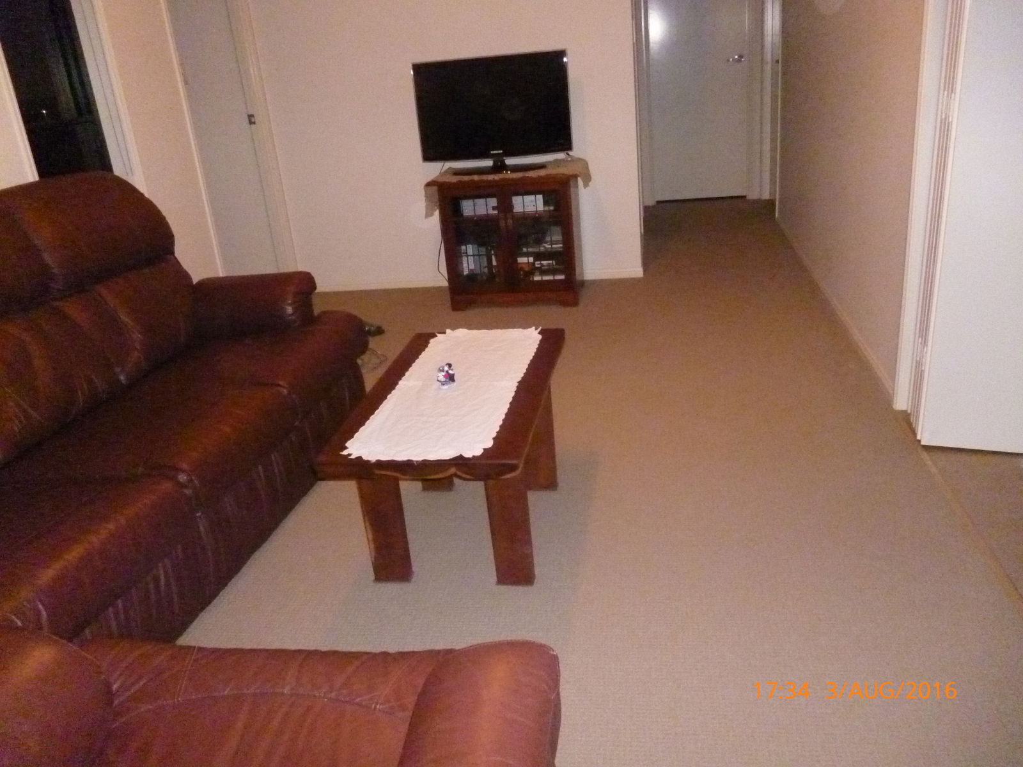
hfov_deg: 63.4
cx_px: 512
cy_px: 384
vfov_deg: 49.7
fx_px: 827
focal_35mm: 28
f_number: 3.1
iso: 1600
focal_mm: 5
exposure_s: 1/60
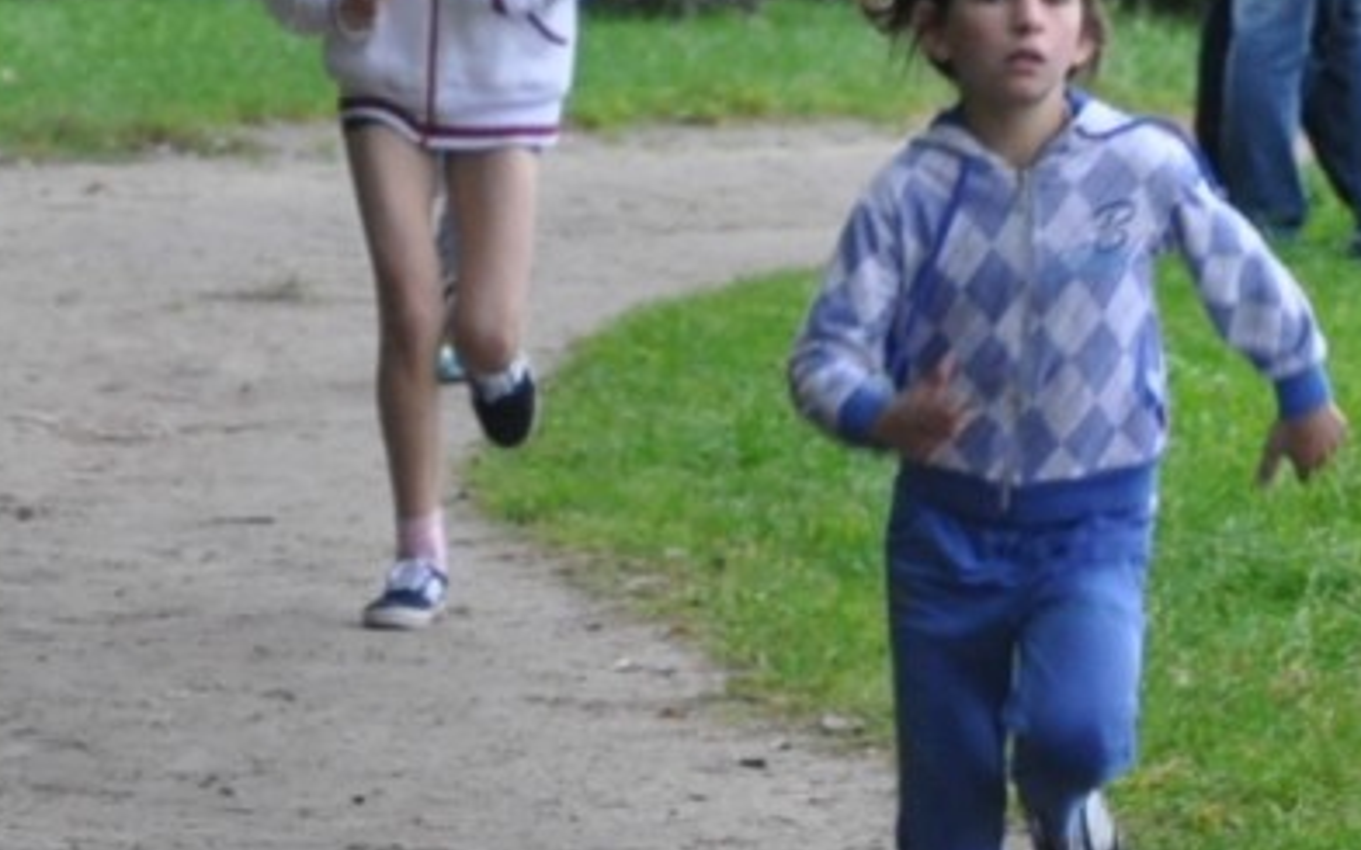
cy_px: 203
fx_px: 9831
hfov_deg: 7.9
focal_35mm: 265
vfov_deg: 5.0
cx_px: 1003
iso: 1000
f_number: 5.6
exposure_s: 1/100
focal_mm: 85
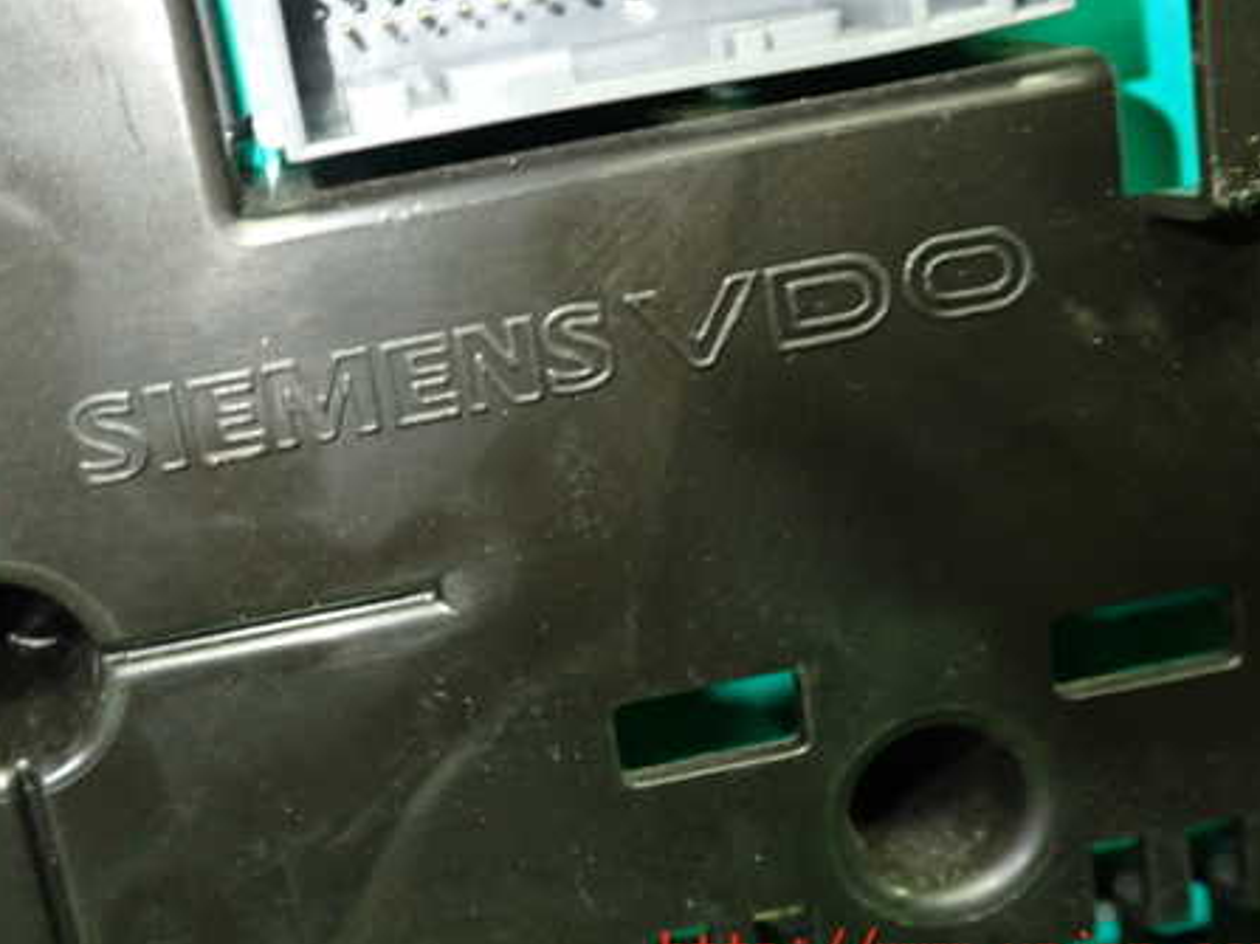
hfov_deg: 43.4
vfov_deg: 33.4
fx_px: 1565
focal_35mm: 43
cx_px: 451
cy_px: 361
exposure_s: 1/30
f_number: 2.4
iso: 400
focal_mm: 5.79
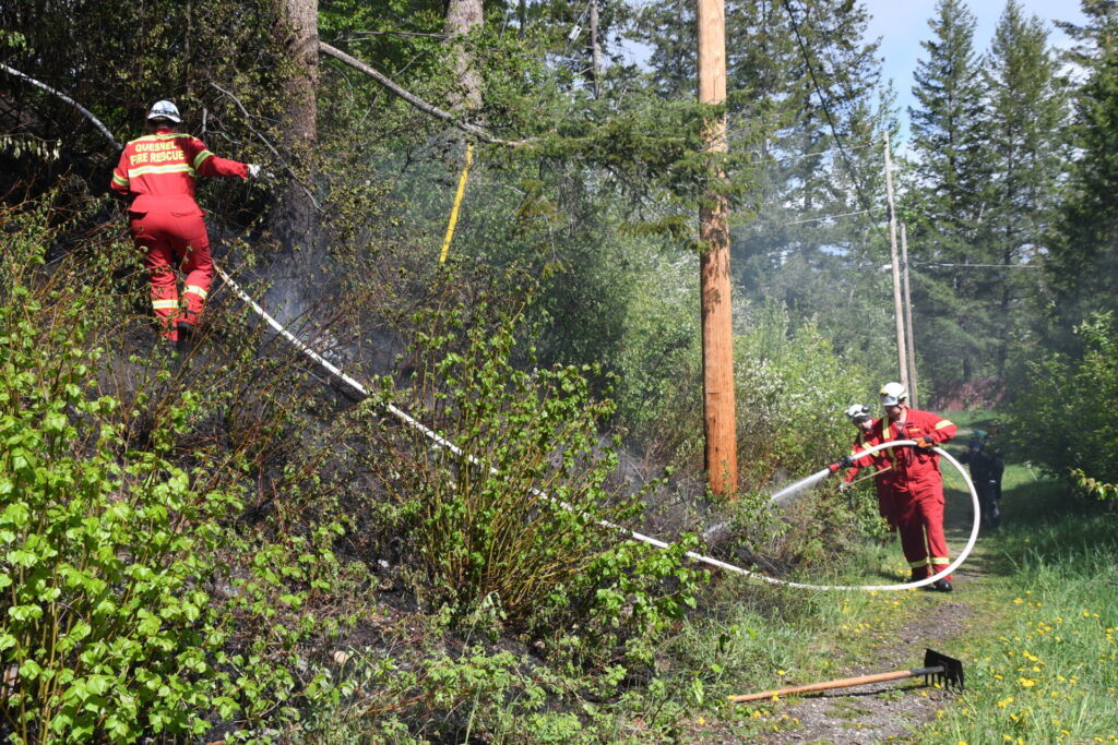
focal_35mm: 39
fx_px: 1211
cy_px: 372
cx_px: 559
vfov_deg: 34.2
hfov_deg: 49.5
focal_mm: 26
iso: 320
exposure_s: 1/500
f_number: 6.3
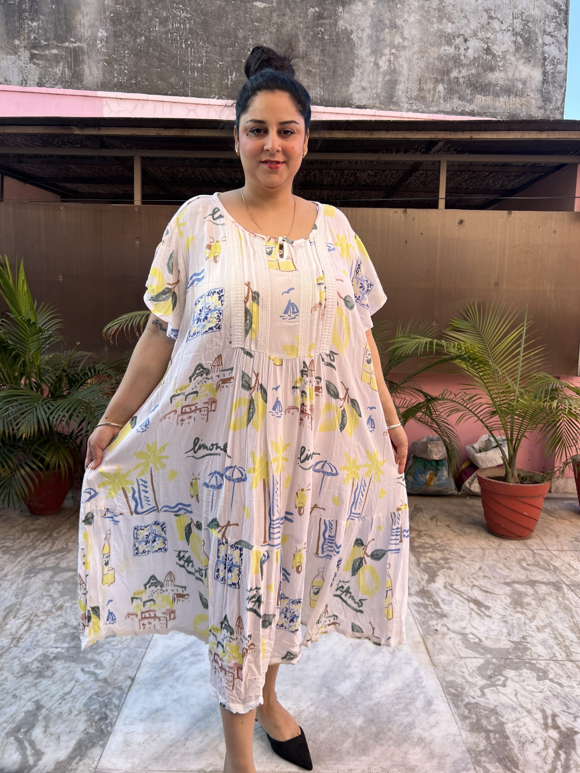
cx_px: 290
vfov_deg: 67.3
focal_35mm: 26
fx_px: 581
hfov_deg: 53.1
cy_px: 386
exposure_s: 1/666
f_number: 1.5
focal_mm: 5.7
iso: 50
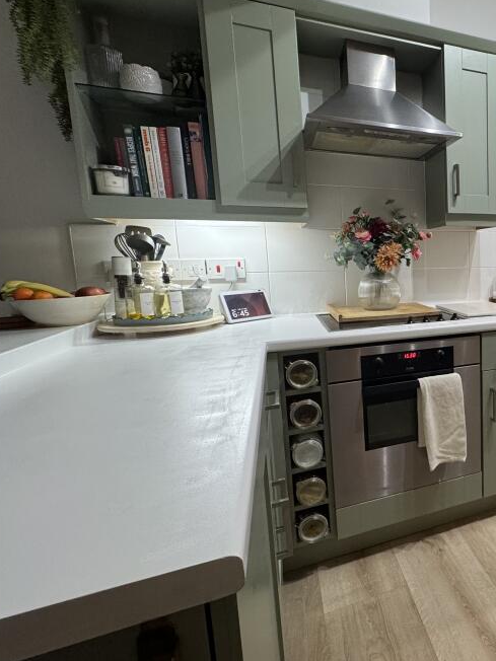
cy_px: 313
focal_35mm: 22
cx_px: 472
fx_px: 420
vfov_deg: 76.3
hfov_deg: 51.6
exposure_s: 1/100
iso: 250
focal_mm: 2.22
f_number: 2.2
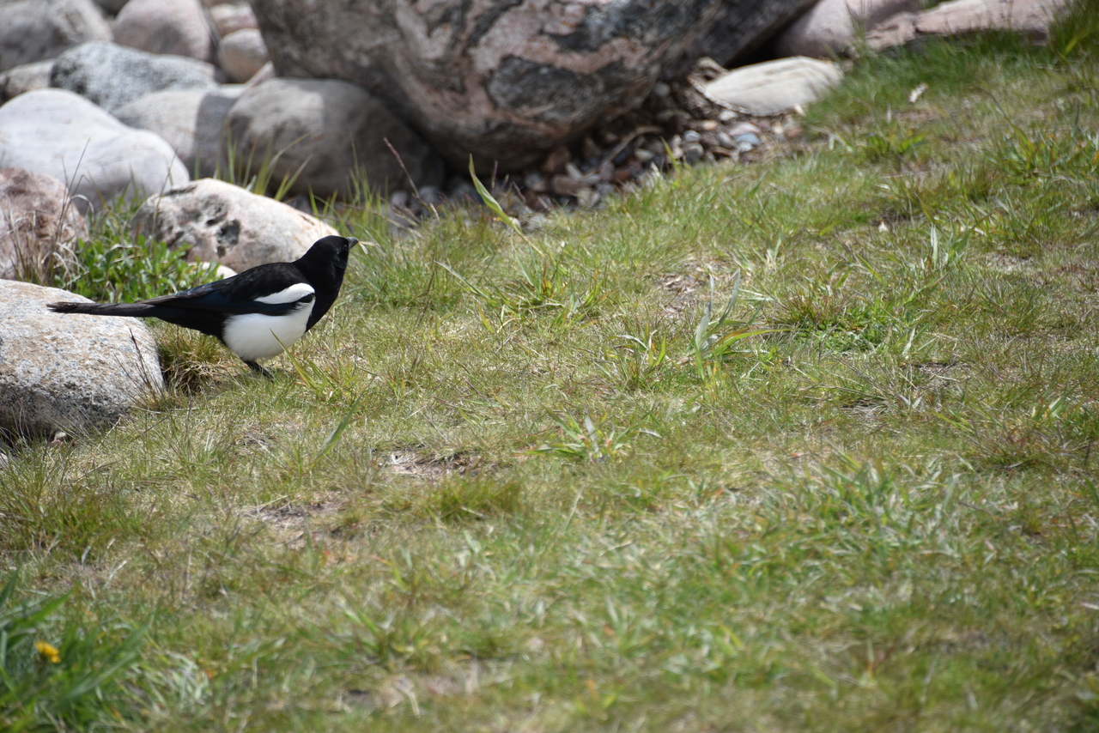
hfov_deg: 6.9
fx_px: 9160
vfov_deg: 4.6
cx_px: 550
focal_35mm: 300
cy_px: 366
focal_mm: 300
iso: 110
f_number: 5.6
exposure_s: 1/640
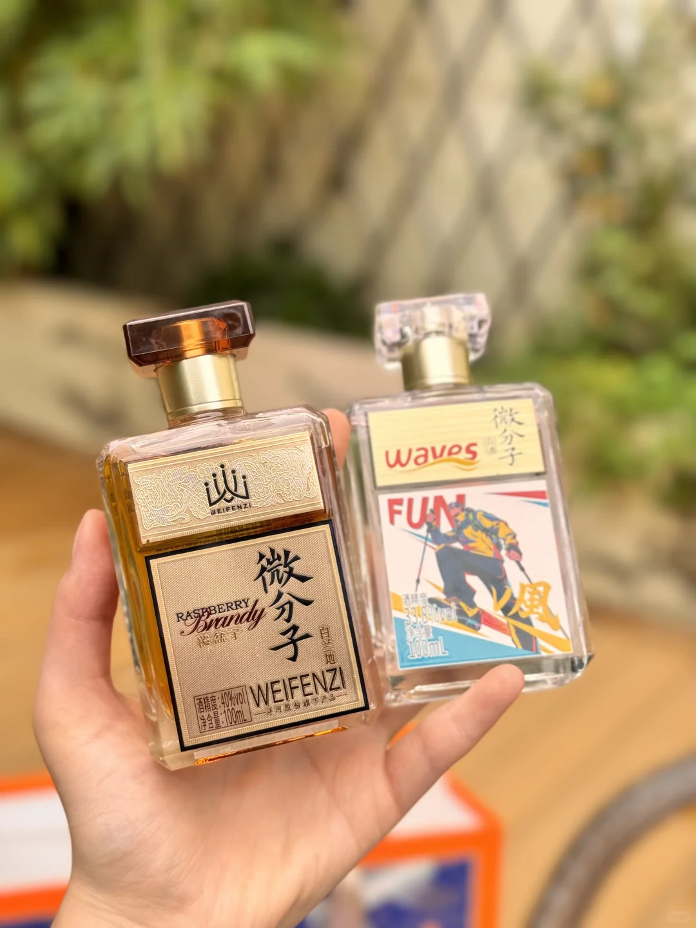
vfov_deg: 39.7
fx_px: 1287
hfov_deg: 30.3
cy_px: 464
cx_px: 348
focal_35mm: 48
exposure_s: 1/522
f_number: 1.78
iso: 64
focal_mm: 6.76
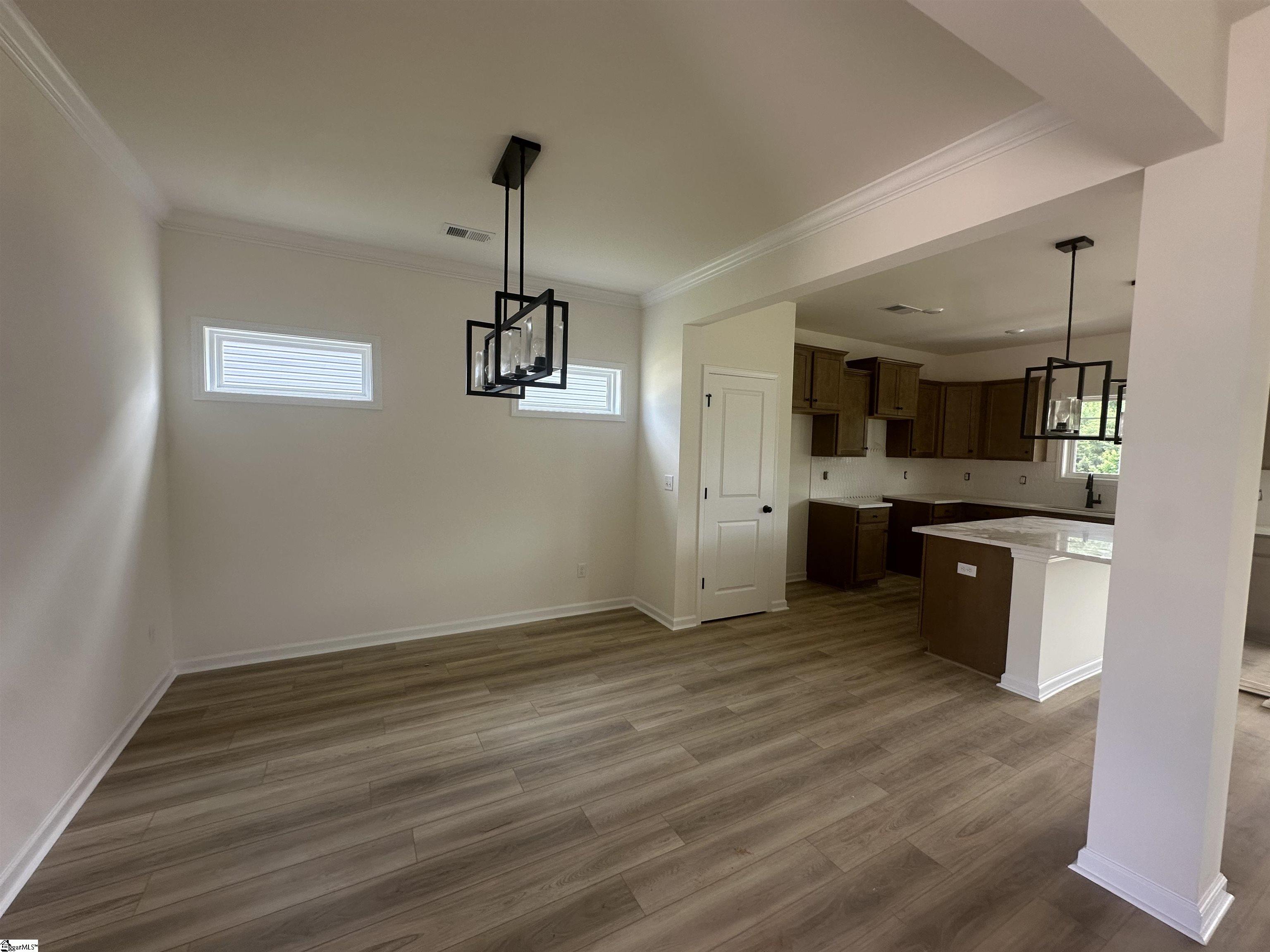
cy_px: 476
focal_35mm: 14
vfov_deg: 85.7
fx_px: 514
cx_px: 635
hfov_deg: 102.1
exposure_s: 1/99
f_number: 2.2
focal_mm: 2.22
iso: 100
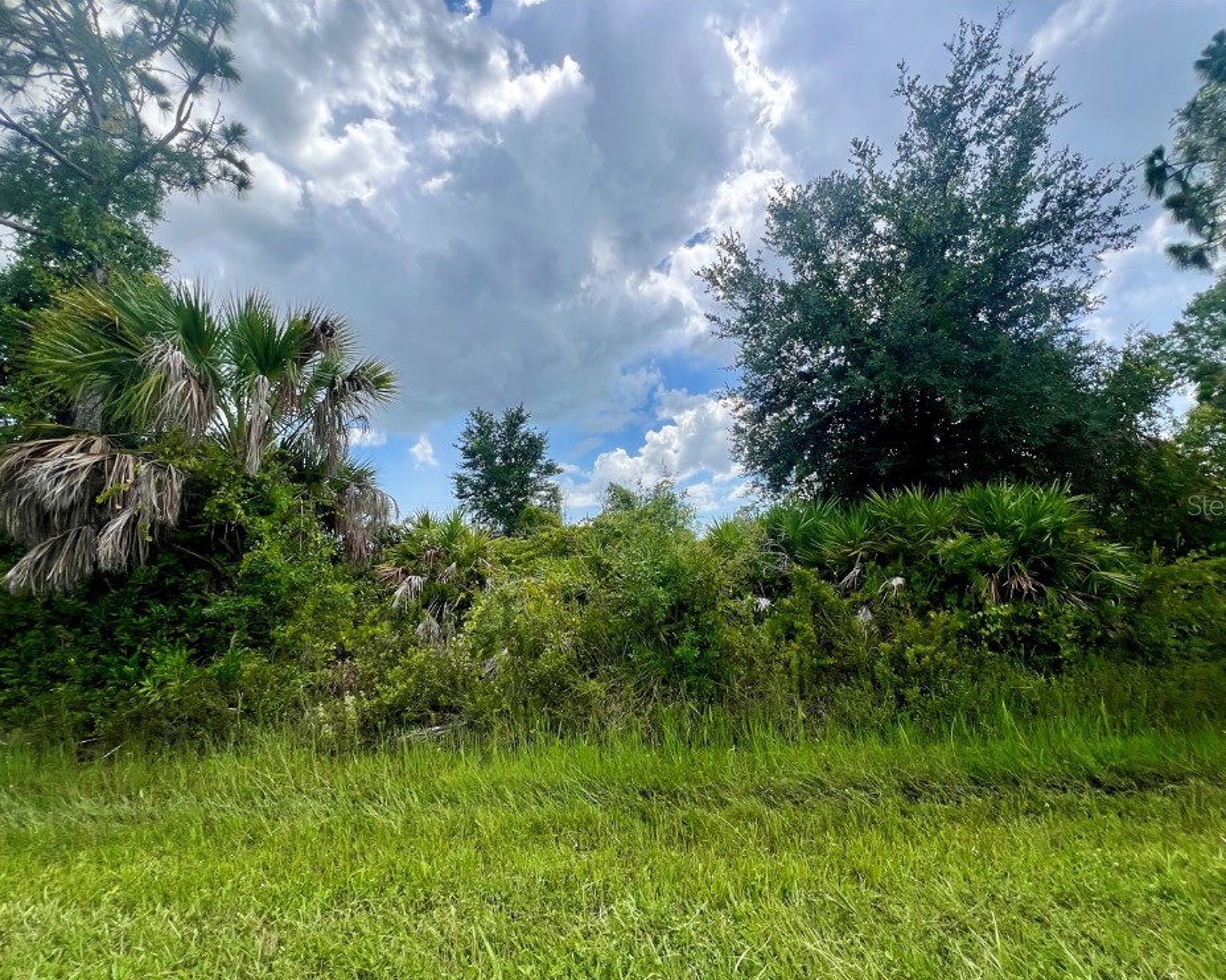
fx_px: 508
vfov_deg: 87.9
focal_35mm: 14
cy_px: 505
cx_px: 635
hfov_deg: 100.7
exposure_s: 1/1508
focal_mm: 1.57
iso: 32
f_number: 1.8
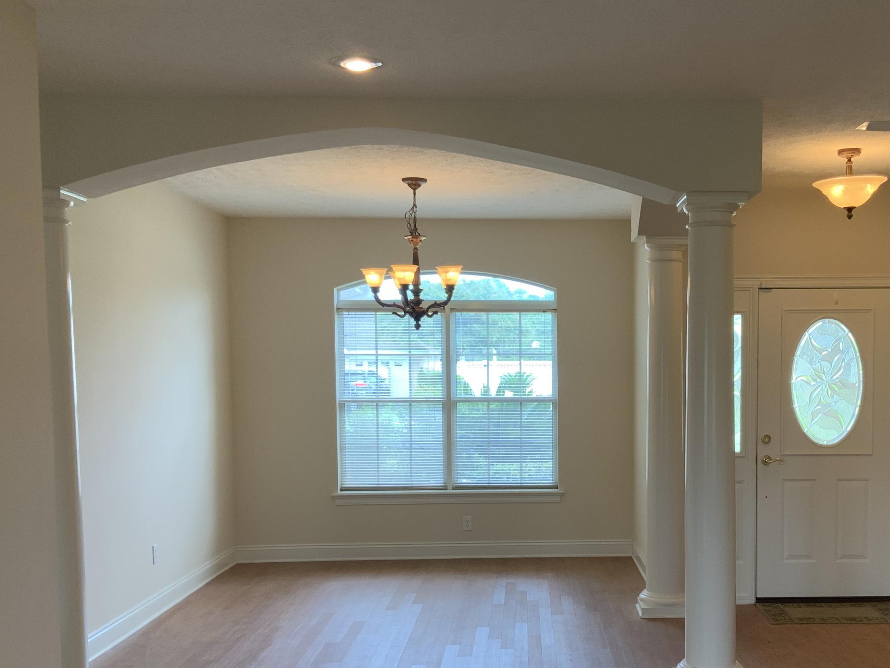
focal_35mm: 42
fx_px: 1080
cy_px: 440
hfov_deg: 44.2
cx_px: 586
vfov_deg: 34.1
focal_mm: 3
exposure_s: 1/60
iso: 32
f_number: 1.8
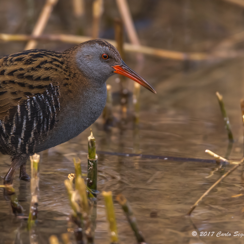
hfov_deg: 1.5
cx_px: 87
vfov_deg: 1.5
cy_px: 122
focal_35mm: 1149
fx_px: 9163
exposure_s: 1/1250
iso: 3200
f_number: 6.3
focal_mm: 600
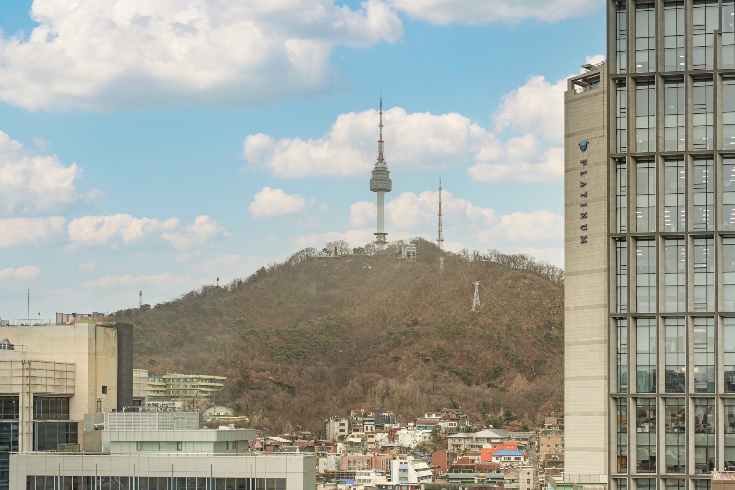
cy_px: 245
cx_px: 368
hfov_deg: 39.6
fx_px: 1021
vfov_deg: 27.0
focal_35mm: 50
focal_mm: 50
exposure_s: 1/500
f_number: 2.2
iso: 100
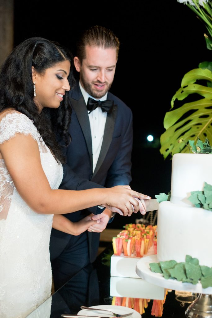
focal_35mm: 50
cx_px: 106
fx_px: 441
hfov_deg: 27.0
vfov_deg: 39.6
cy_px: 159
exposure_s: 1/125
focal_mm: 50
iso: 1600
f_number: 2.8
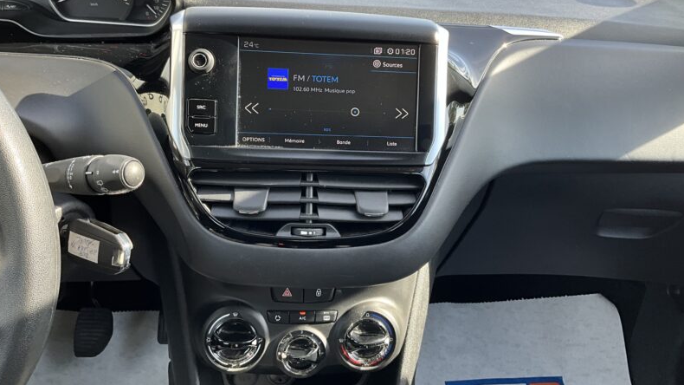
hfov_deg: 61.0
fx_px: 580
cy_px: 147
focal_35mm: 32
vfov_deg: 36.5
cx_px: 340
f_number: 1.8
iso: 25
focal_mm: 3
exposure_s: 1/122
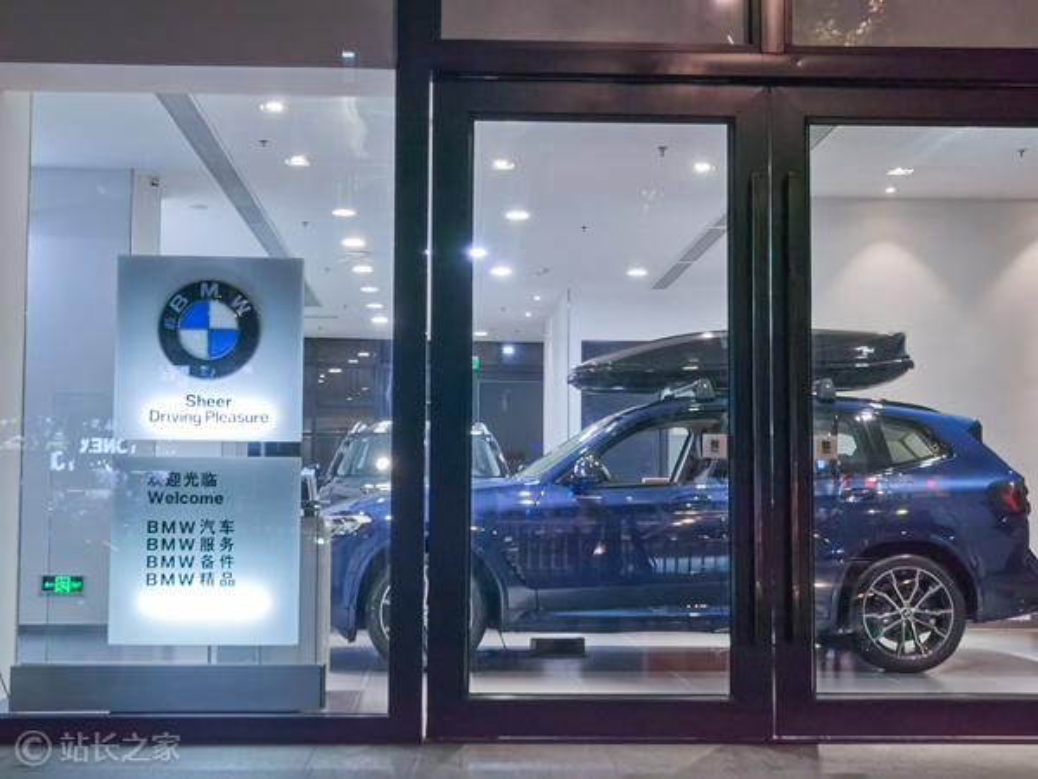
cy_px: 390
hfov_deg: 36.2
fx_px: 1589
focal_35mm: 53
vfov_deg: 27.5
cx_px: 519
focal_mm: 5.56
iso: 100
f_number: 1.6
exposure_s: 1/100
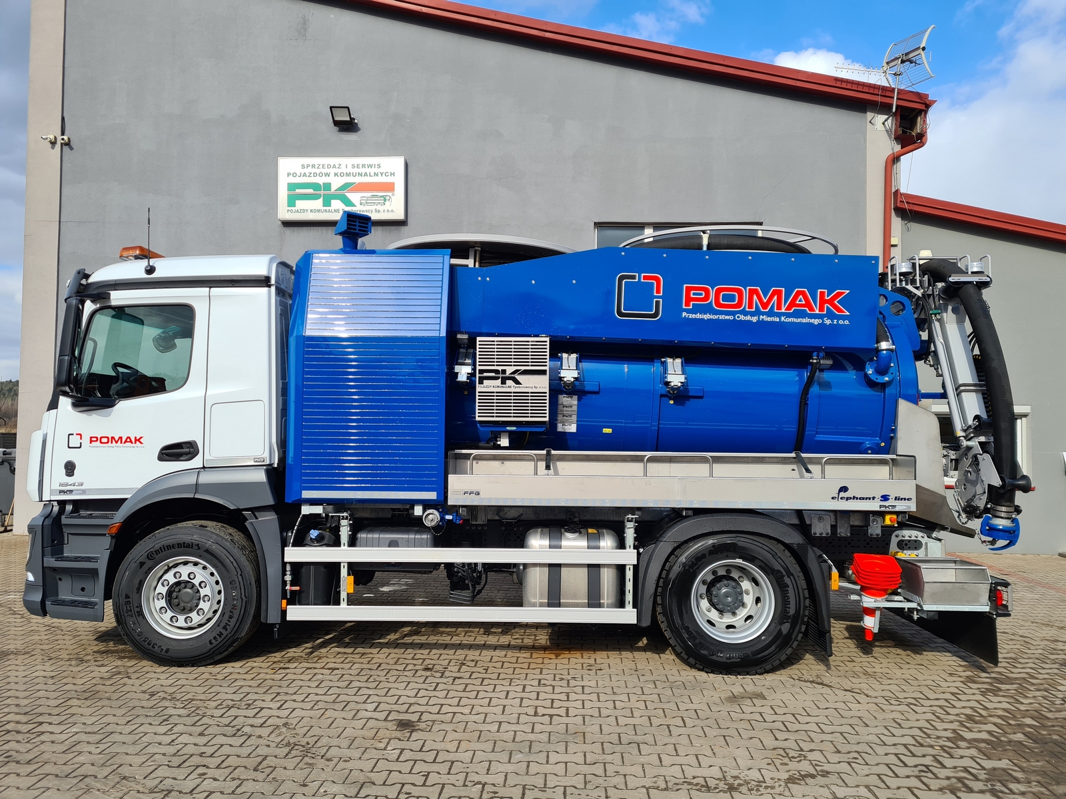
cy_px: 400
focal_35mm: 26
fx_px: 801
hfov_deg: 67.3
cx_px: 533
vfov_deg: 53.1
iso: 50
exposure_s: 1/1696
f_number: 1.8
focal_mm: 5.4
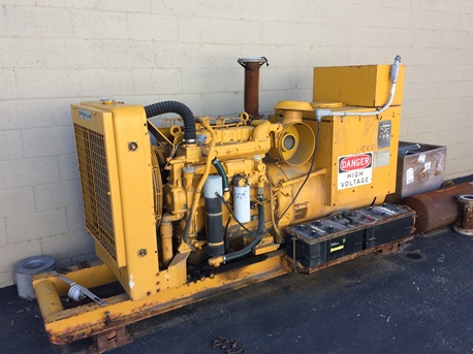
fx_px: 423
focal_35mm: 31
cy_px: 180
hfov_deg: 58.4
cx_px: 248
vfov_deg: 45.4
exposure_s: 1/238
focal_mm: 4.15
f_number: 2.2
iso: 32
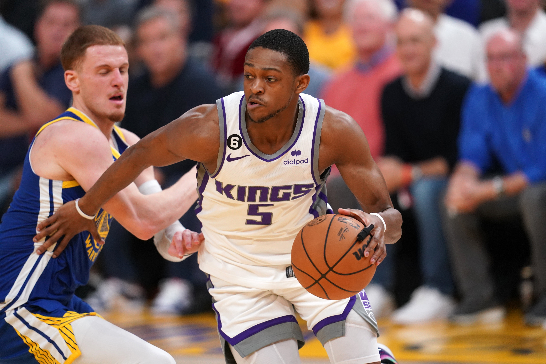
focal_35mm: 400
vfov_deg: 3.4
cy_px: 182
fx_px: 6066
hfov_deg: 5.2
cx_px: 273
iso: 3200
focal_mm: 400
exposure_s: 1/2000
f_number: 2.8
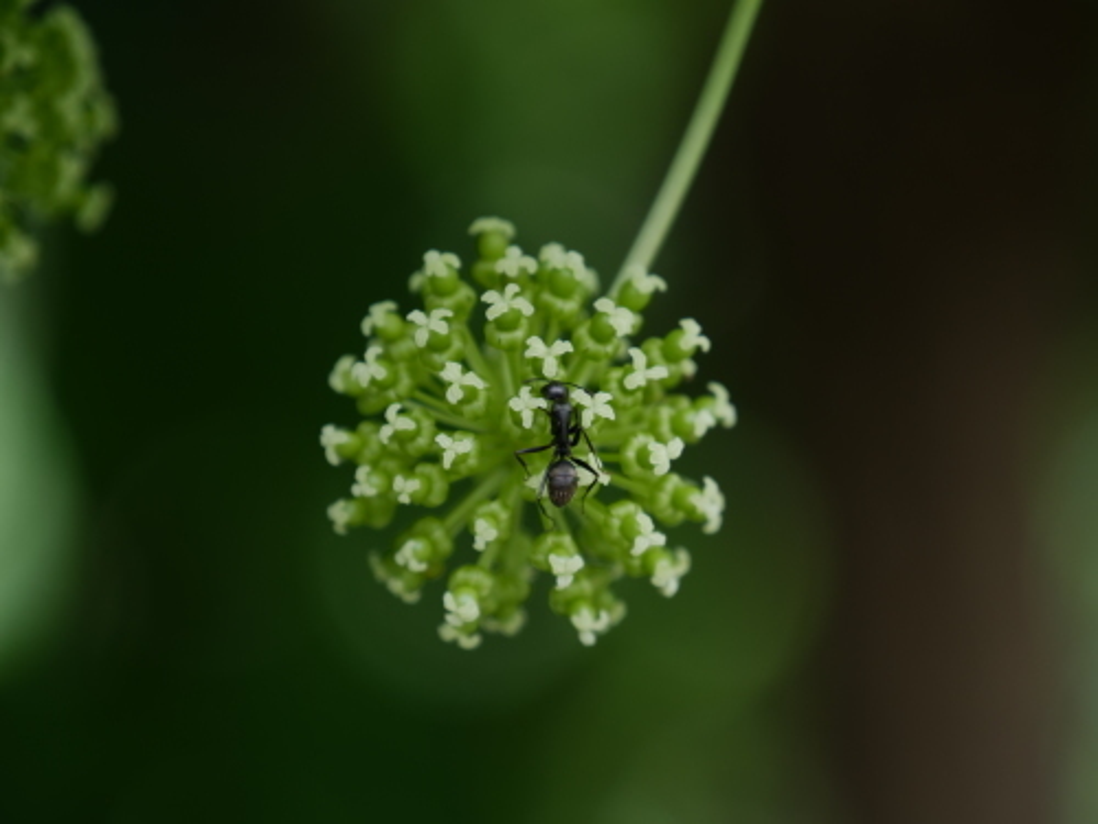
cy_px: 412
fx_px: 8881
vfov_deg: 5.3
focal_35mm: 280
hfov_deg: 7.1
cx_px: 549
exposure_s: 1/60
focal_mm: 140
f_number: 5.6
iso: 200
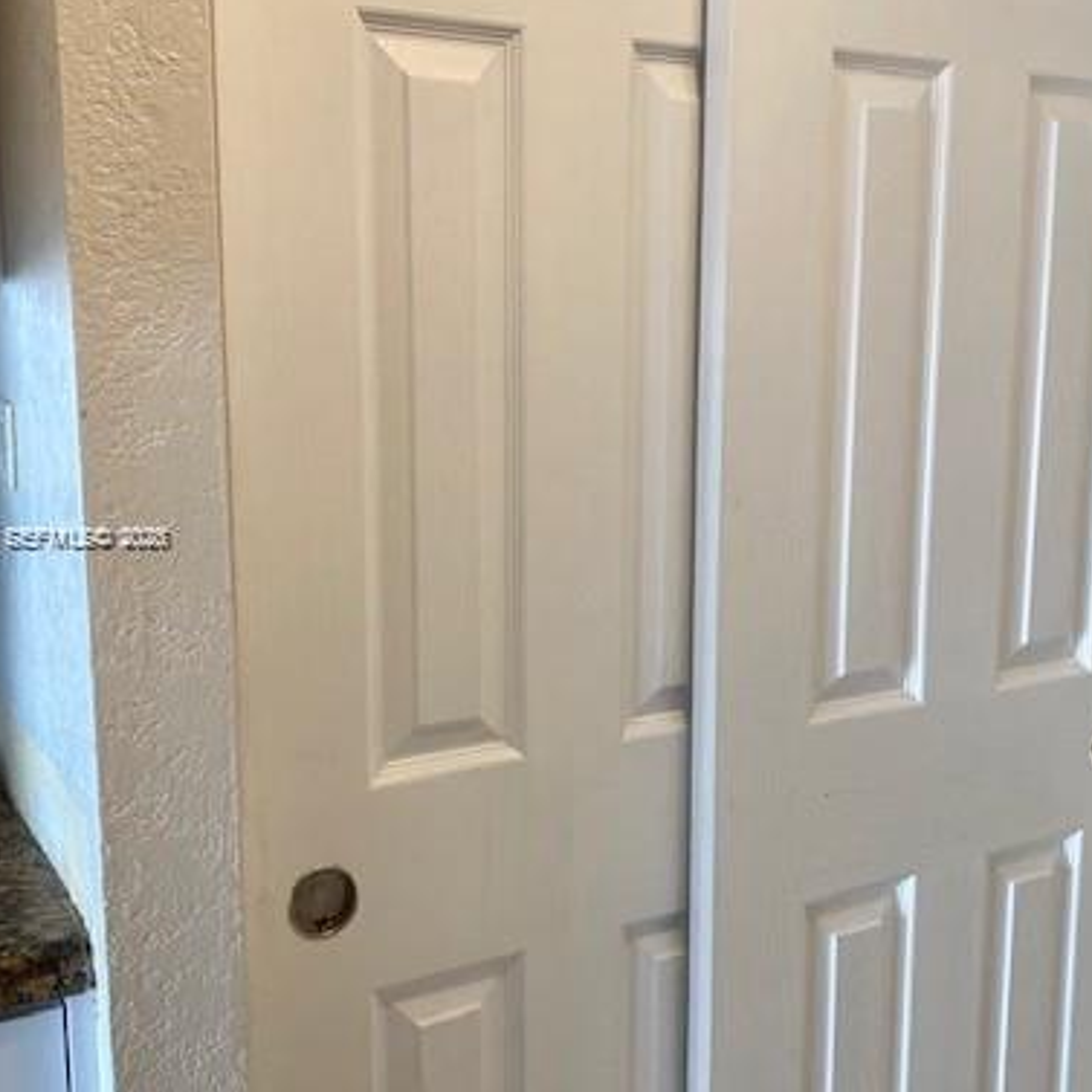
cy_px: 539
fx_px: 1392
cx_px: 574
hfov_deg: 42.8
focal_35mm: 39
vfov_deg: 42.8
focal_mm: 4.25
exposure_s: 1/121
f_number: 1.8
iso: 125
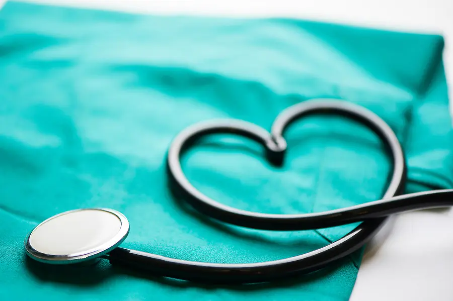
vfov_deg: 13.0
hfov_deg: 19.5
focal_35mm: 105
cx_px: 226
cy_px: 150
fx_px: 1320
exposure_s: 1/125
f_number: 3.2
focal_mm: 105
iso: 200
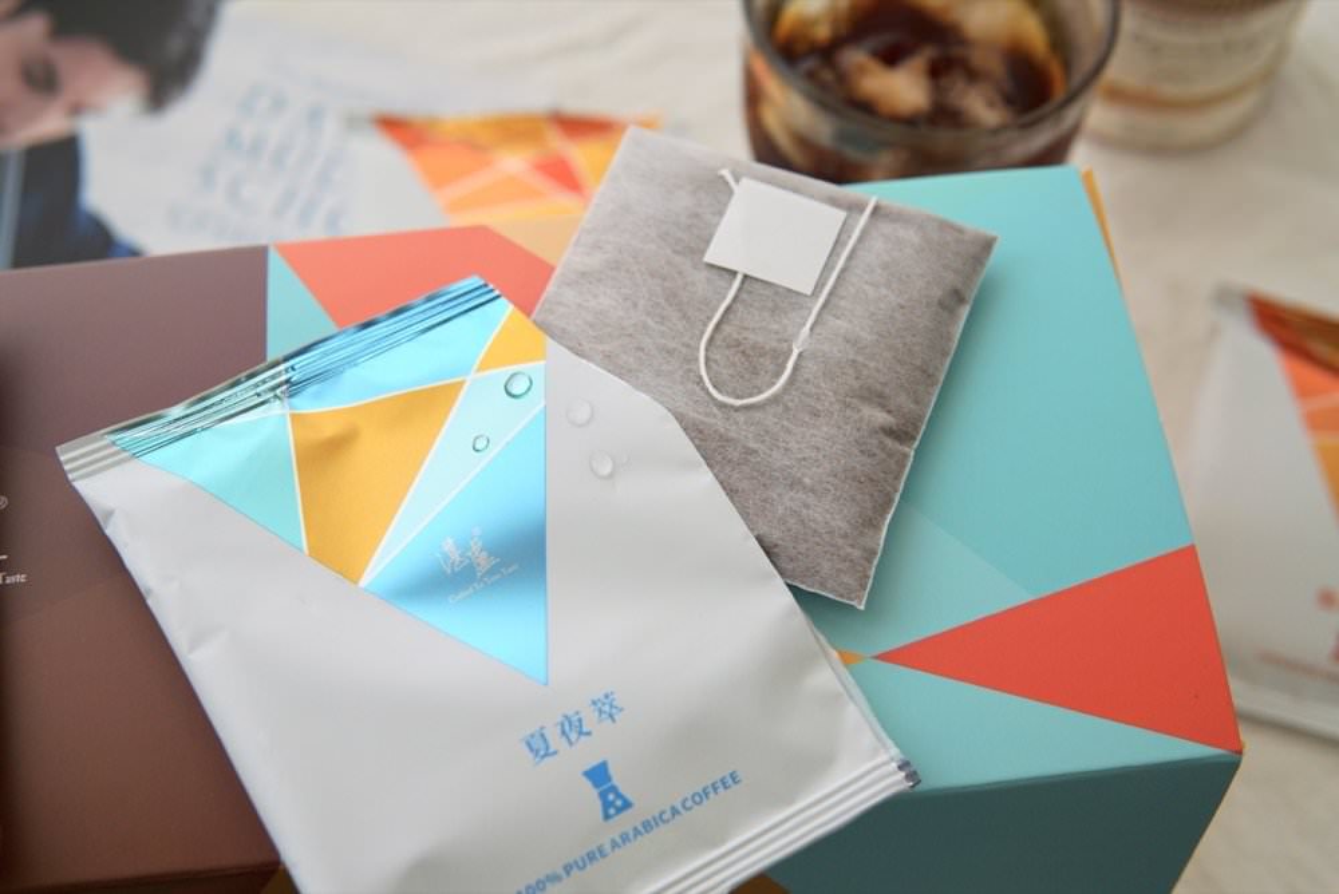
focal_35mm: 45
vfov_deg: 29.9
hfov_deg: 43.6
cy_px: 447
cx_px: 670
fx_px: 1675
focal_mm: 30
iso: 100
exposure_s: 1/60
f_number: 4
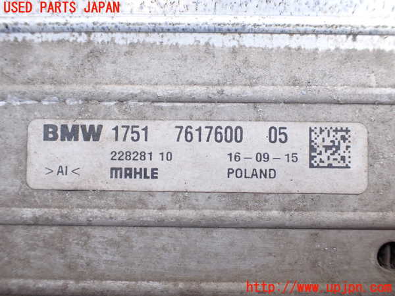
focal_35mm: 30
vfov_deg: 46.8
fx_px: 342
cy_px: 148
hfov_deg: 60.0
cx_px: 198
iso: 250
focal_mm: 5.4
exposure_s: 1/125
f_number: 2.3
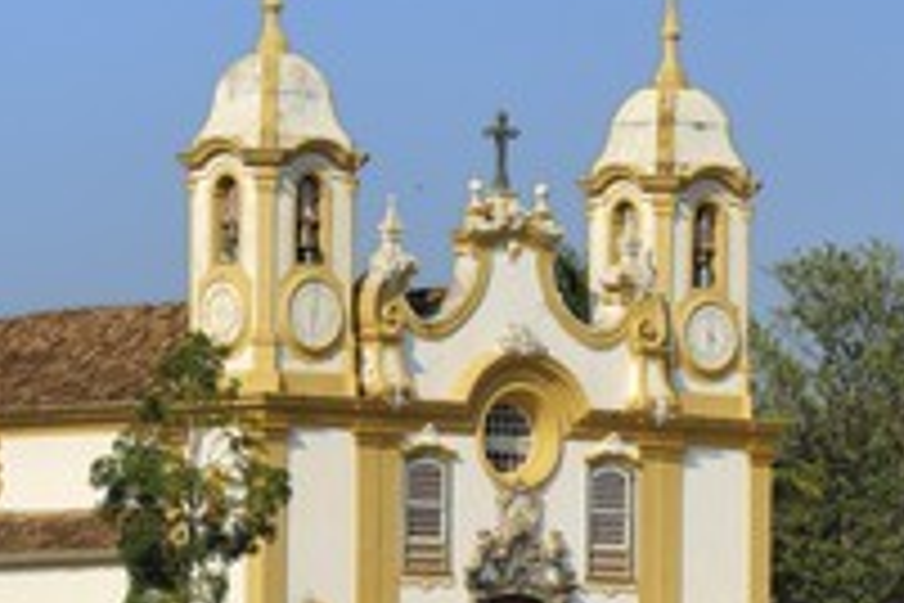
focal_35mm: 549
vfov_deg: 2.5
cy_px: 459
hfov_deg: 3.8
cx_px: 362
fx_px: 13786
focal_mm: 175
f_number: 9
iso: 100
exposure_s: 1/320
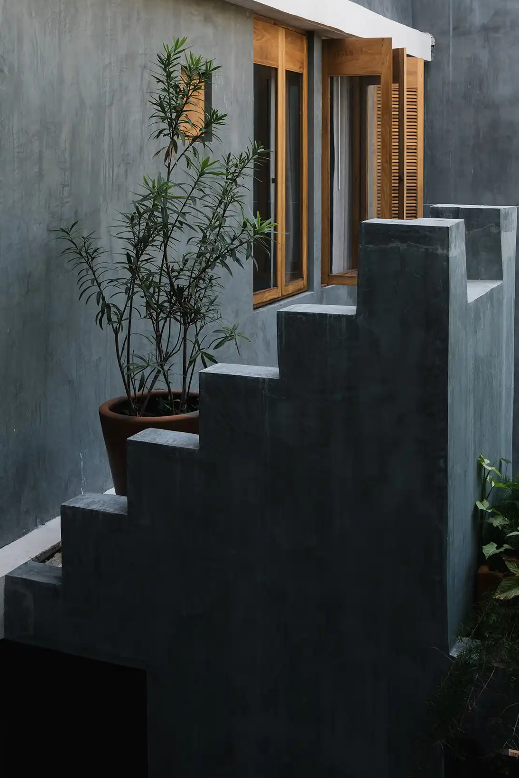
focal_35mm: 48
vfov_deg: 40.7
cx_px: 247
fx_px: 1038
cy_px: 271
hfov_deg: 28.1
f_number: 5
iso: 250
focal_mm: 23
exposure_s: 1/125
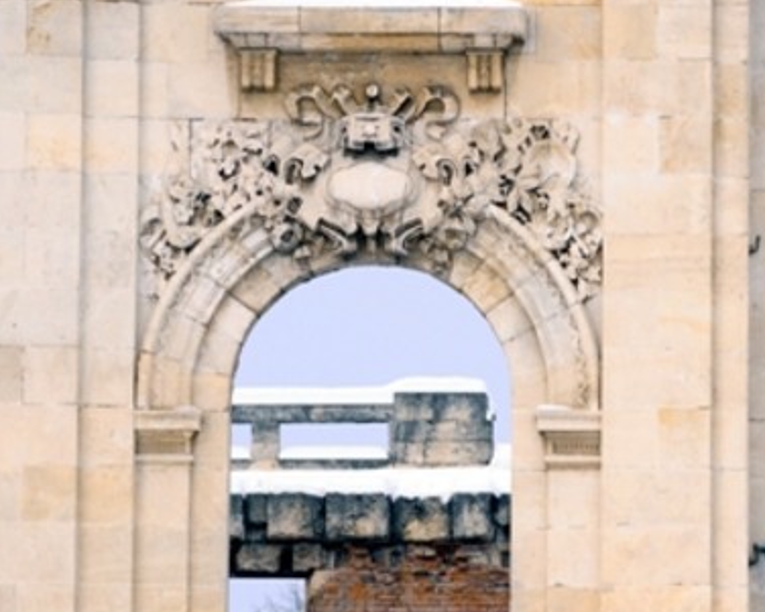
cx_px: 649
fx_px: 5752
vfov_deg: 6.1
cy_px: 473
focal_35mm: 254
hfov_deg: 7.6
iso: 320
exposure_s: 1/1250
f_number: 8
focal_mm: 85
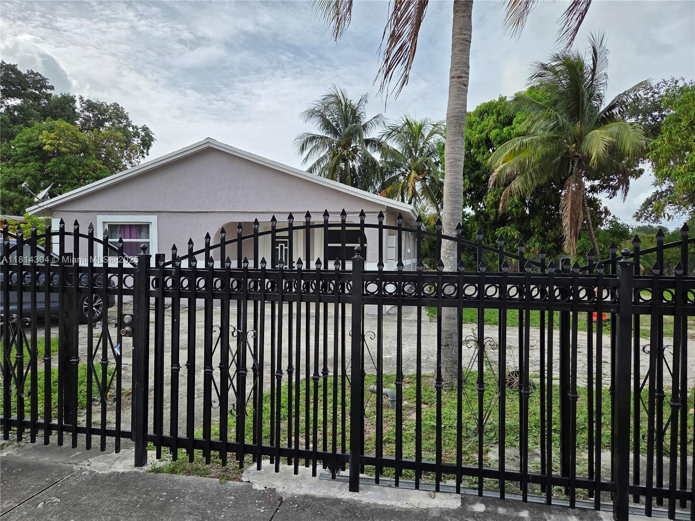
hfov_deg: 73.9
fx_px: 462
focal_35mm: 23
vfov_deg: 58.9
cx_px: 348
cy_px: 260
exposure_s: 1/4663
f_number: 1.8
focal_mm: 5.4
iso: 80
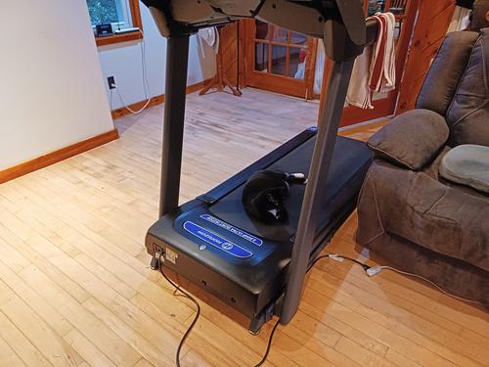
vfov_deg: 54.9
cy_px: 184
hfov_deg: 69.4
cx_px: 244
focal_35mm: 25
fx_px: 353
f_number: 1.8
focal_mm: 4.6
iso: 500
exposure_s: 1/24
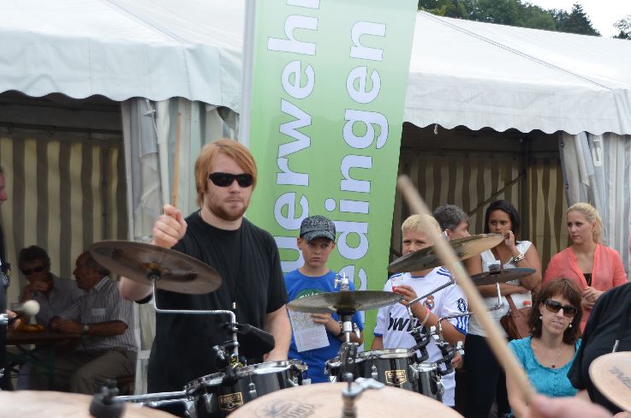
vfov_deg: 18.1
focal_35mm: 75
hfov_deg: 26.9
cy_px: 242
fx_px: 1312
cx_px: 410
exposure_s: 1/200
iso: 200
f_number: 7.1
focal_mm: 36
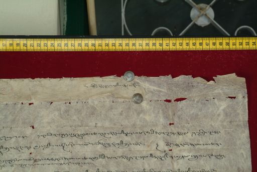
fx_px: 633
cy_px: 86
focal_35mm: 88
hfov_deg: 23.0
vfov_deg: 15.5
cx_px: 128
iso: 160
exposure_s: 1/20
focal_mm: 59
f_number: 13
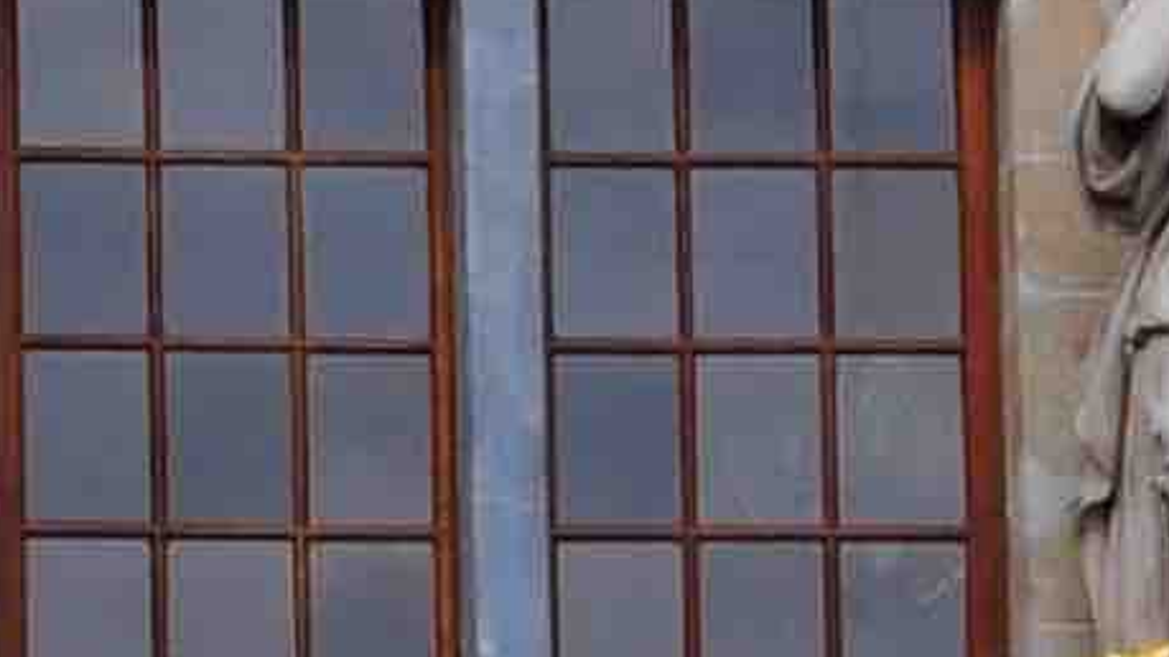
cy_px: -1154
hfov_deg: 2.7
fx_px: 24976
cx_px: 1854
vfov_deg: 1.5
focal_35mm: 806
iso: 200
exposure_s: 1/80
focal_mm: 55
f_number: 16
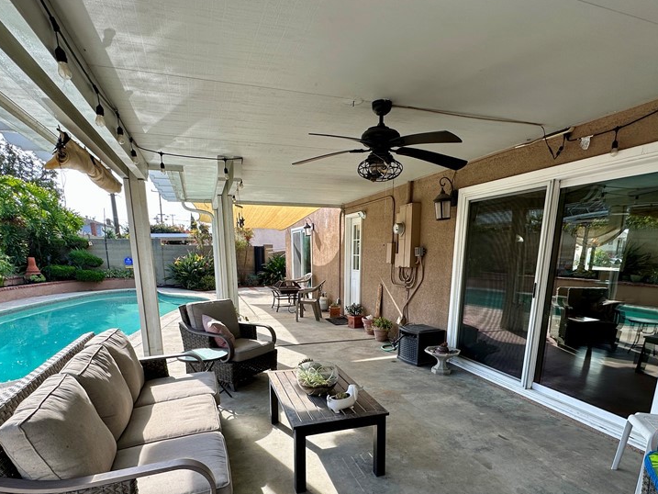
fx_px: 380
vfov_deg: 63.5
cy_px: 346
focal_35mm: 20
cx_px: 340
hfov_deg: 81.7
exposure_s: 1/385
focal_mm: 2.22
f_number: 2.2
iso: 40
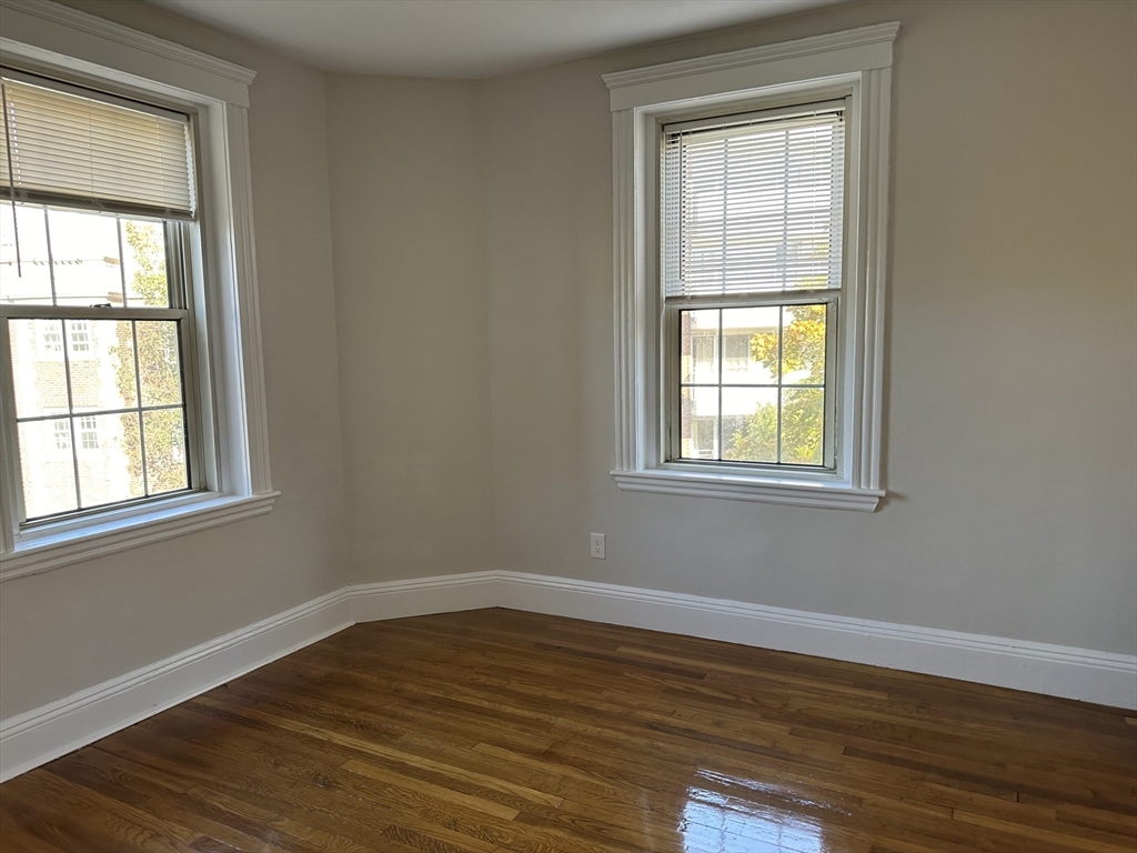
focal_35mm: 24
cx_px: 568
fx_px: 788
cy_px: 426
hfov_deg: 71.6
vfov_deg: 56.8
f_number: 1.78
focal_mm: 6.86
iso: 125
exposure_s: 1/121
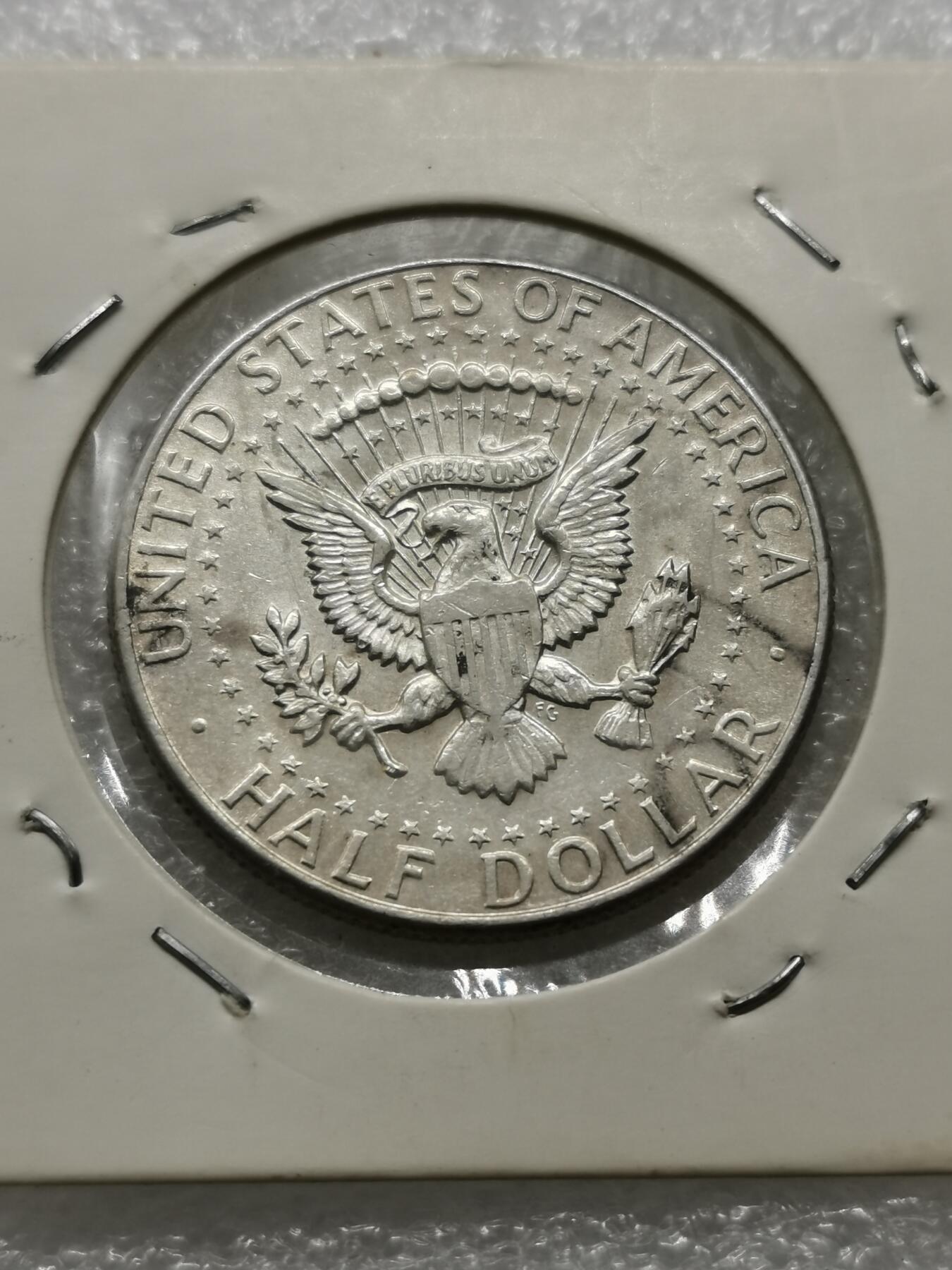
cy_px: 635
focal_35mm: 70
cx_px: 476
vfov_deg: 27.8
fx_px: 2567
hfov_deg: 21.0
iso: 50
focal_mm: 5.56
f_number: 1.6
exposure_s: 1/222
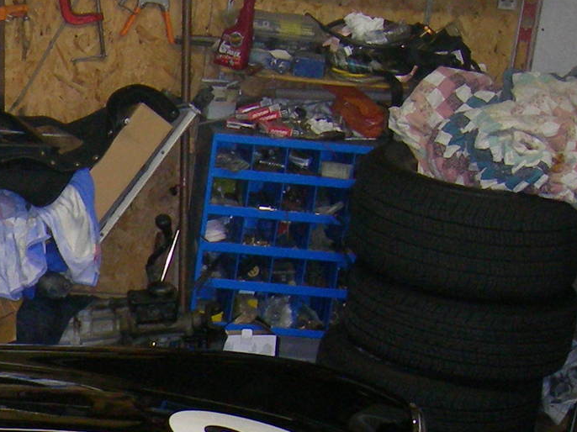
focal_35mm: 133
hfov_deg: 13.7
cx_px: -357
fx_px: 2216
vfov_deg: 10.9
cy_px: 556
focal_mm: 7.8
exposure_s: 1/60.1
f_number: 2.8
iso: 200
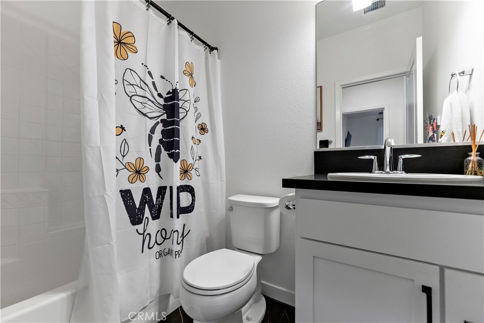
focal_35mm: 14
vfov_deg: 81.2
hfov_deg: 104.2
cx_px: 242
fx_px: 188
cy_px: 162
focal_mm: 14
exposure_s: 1/160
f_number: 4
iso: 1250
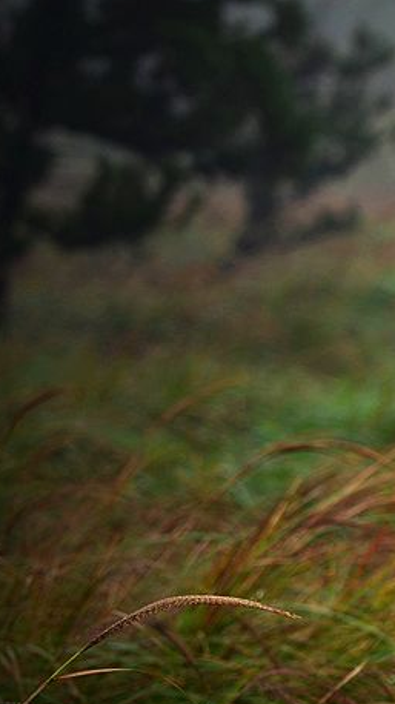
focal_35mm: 235
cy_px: 387
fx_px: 4384
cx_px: 619
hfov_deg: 5.1
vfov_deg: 9.2
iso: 100
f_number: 2.8
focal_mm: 70
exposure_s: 1/100
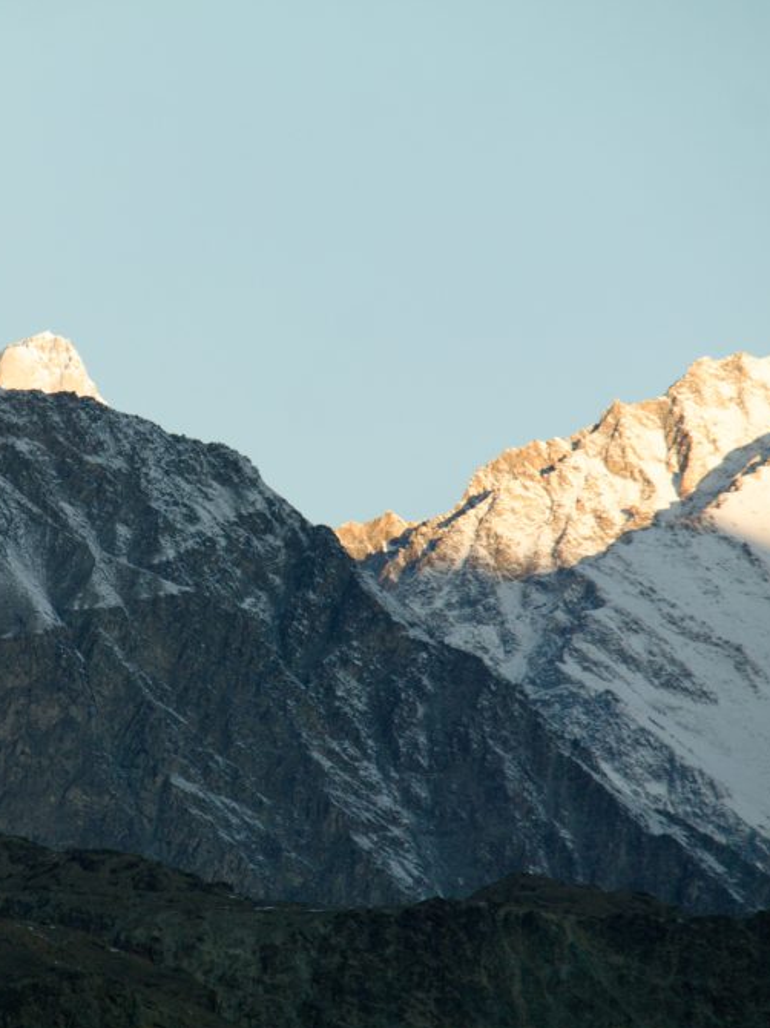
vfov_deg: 4.4
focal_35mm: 453
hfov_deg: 3.3
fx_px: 13444
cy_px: 518
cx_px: 227
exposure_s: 1/250
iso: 200
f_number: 8
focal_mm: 200
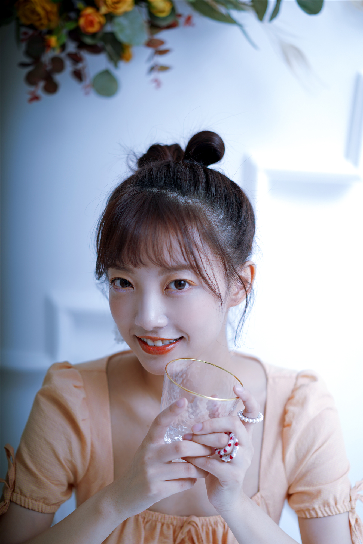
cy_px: 272
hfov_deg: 24.6
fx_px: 832
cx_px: 182
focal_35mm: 55
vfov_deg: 36.2
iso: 50
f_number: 1.8
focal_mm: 55
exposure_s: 1/200
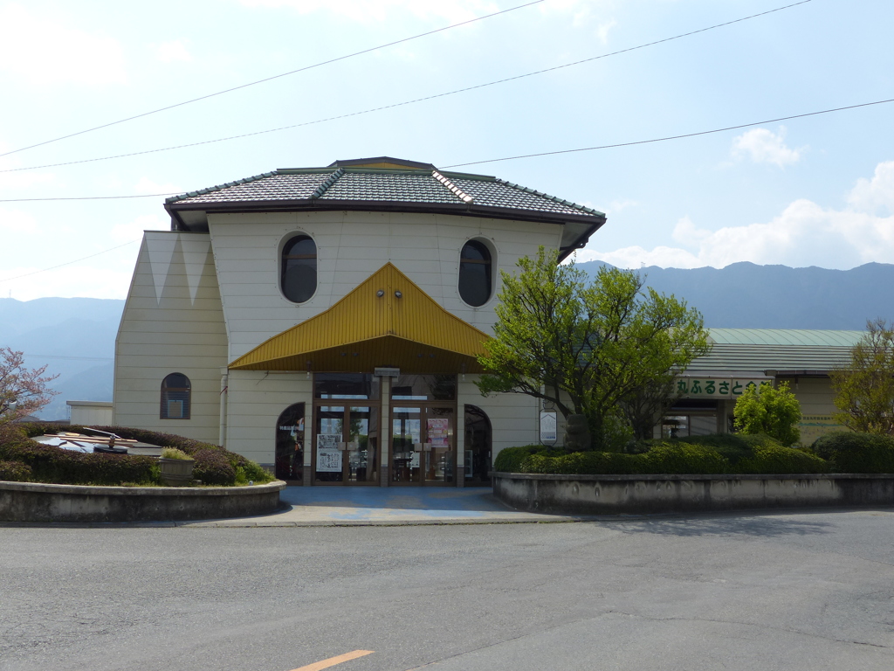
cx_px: 447
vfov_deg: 36.8
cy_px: 336
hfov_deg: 47.9
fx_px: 1007
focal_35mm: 39
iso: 100
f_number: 4
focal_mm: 7
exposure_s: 1/1300
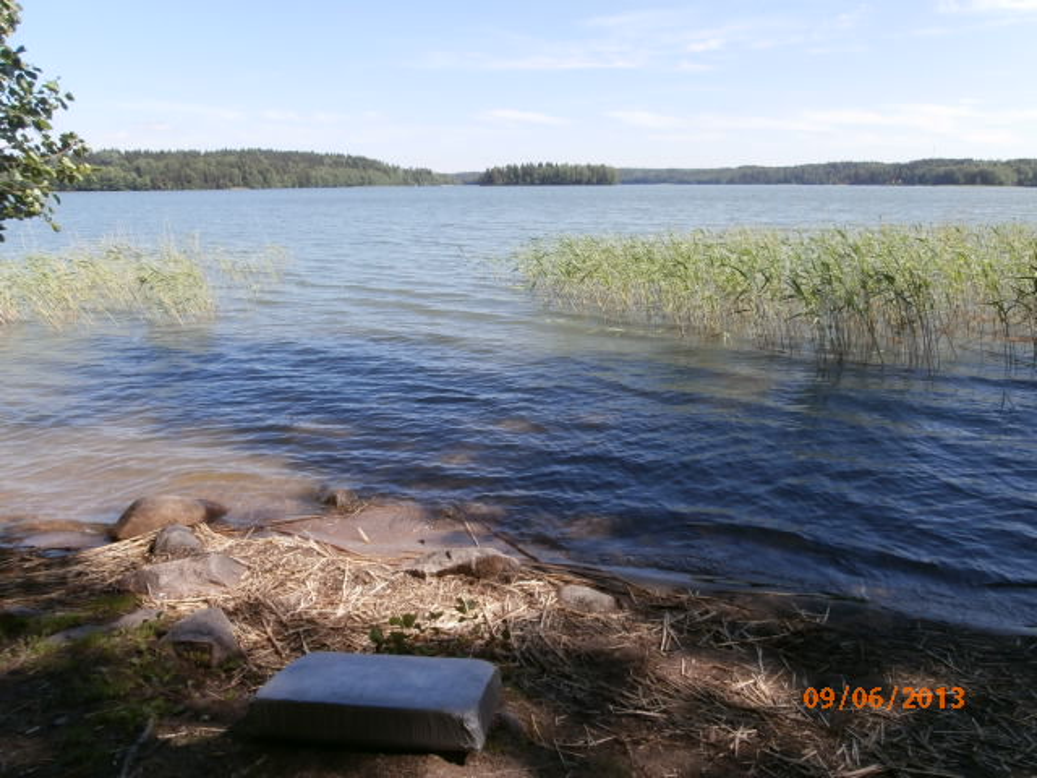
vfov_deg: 56.8
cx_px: 518
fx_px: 719
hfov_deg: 71.6
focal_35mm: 24
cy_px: 389
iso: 100
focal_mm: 4.2
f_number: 7.9
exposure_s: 1/100
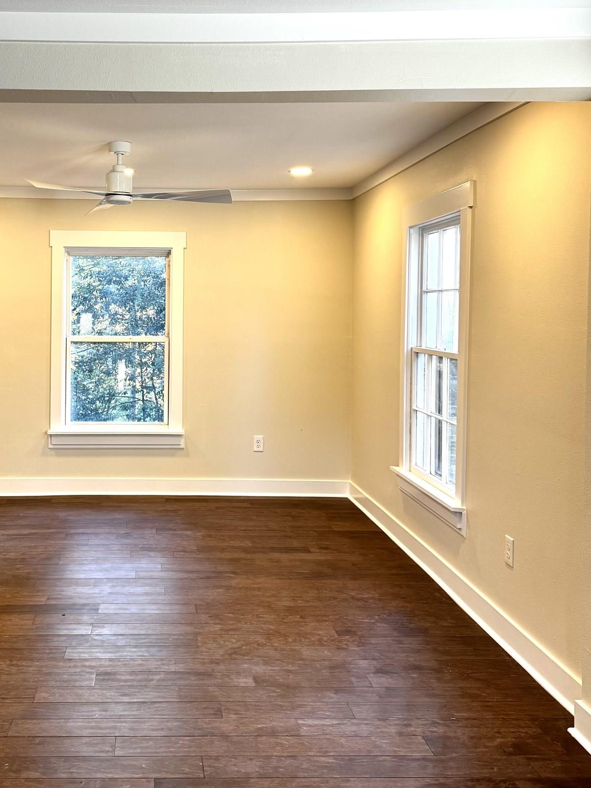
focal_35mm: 35
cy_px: 327
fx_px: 797
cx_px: 173
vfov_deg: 52.4
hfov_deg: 39.9
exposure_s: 1/121
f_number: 1.78
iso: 125
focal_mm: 6.76
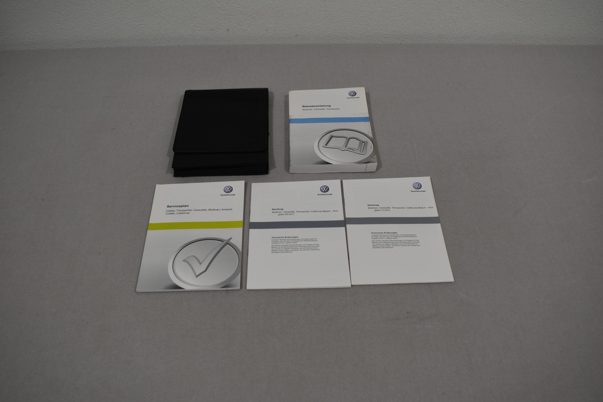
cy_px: 201
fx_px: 553
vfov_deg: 40.0
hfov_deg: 57.2
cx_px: 302
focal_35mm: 33
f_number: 5.6
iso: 220
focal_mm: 22
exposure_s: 1/125
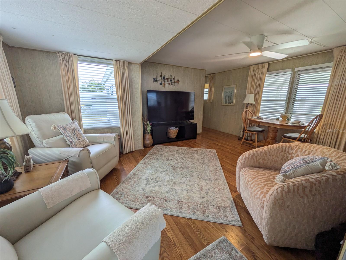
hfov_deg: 102.1
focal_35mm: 14
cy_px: 130
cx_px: 173
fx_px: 140
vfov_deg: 85.7
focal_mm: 1.83
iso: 49
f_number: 2.2
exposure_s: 1/151
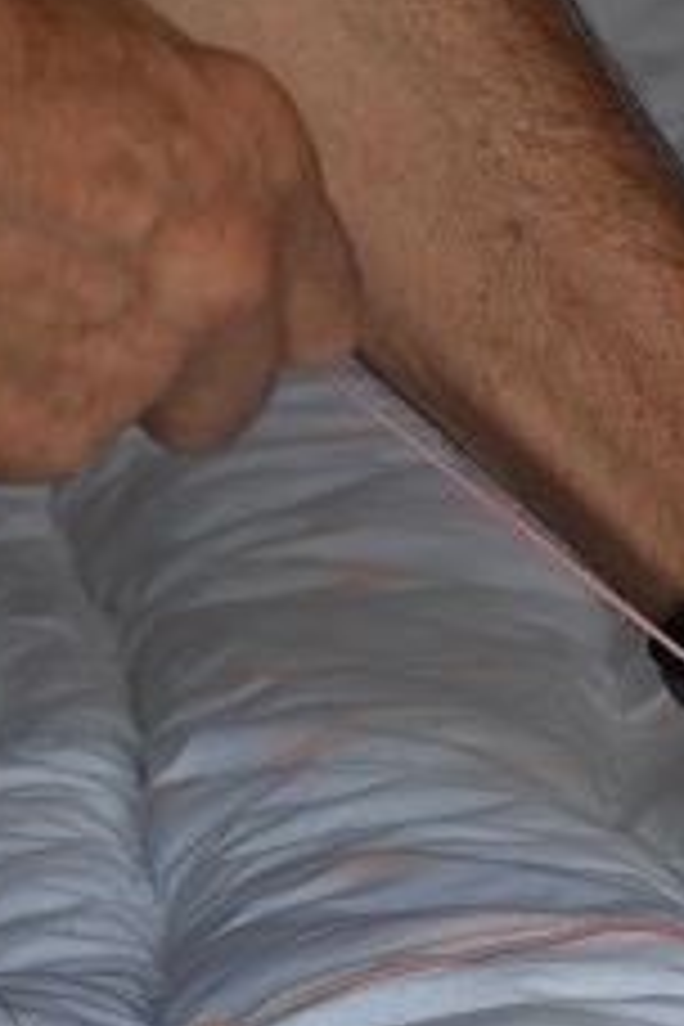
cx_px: 855
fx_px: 7409
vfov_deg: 7.9
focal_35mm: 260
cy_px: 576
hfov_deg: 5.3
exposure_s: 1/200
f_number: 7.1
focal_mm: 66
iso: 800
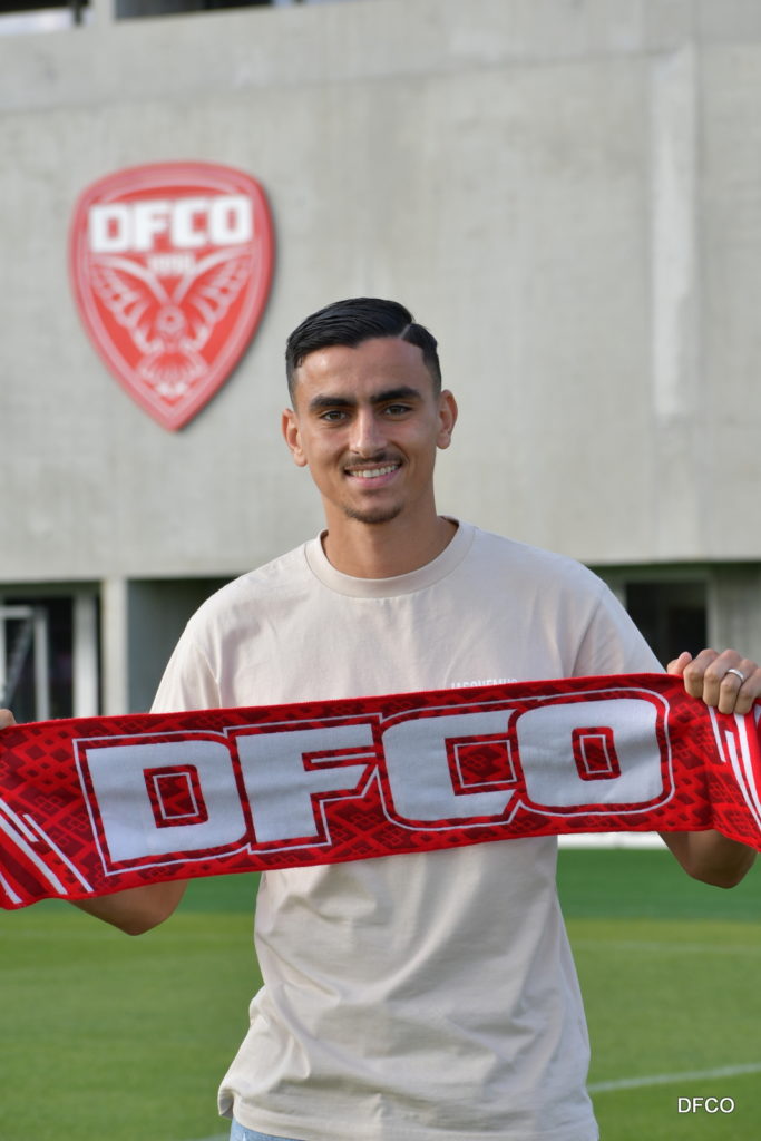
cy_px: 570
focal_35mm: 157
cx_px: 380
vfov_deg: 13.1
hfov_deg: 8.7
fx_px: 4976
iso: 180
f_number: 8
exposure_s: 1/250
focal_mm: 105
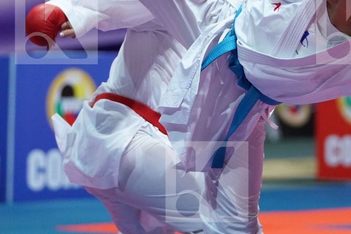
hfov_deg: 7.2
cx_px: 207
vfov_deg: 4.8
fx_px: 2799
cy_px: 24
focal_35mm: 287
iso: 5000
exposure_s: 1/1000
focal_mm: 126
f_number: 2.8
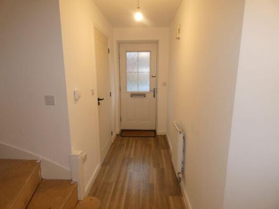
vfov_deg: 66.0
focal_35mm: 20
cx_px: 140
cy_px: 104
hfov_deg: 81.8
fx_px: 161
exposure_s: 1/60
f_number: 2.8
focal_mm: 3.6
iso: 200
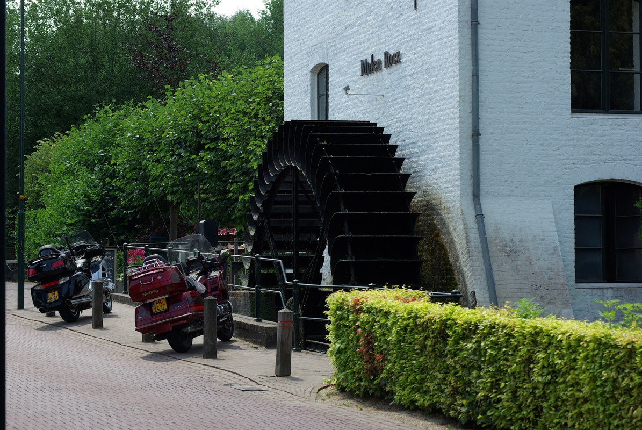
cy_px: 215
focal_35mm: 105
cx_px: 321
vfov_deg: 13.1
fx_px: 1875
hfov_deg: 19.4
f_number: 6.7
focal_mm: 70
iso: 100
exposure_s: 1/180
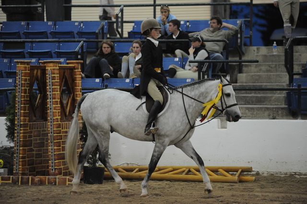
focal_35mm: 165
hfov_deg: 12.5
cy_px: 102
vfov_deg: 8.3
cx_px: 154
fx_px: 1406
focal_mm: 165
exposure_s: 1/500
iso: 6400
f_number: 2.8
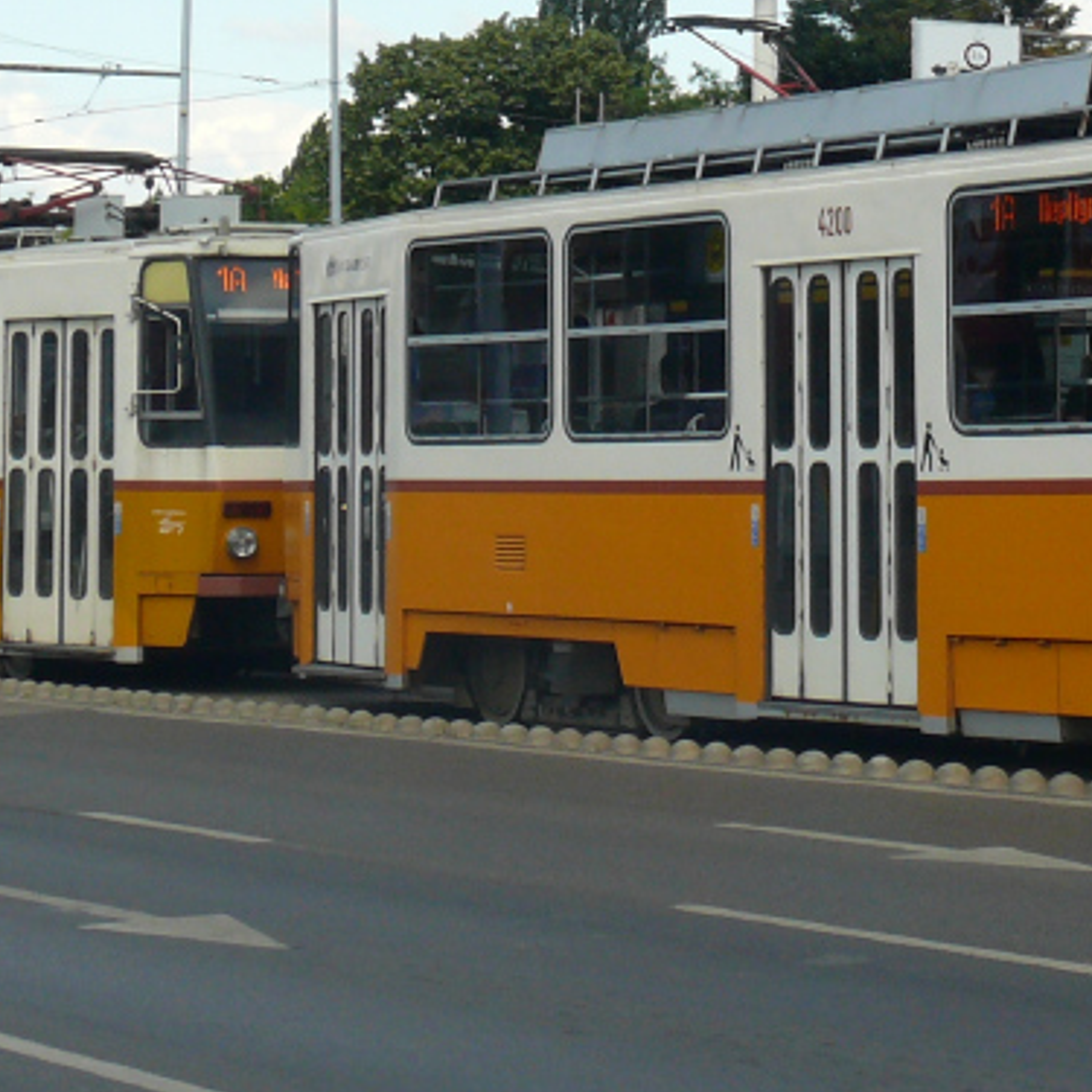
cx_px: 798
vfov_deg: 12.6
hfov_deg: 12.9
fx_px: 4818
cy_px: -234
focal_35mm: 135
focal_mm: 9.3
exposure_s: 1/320
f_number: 5.6
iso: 100
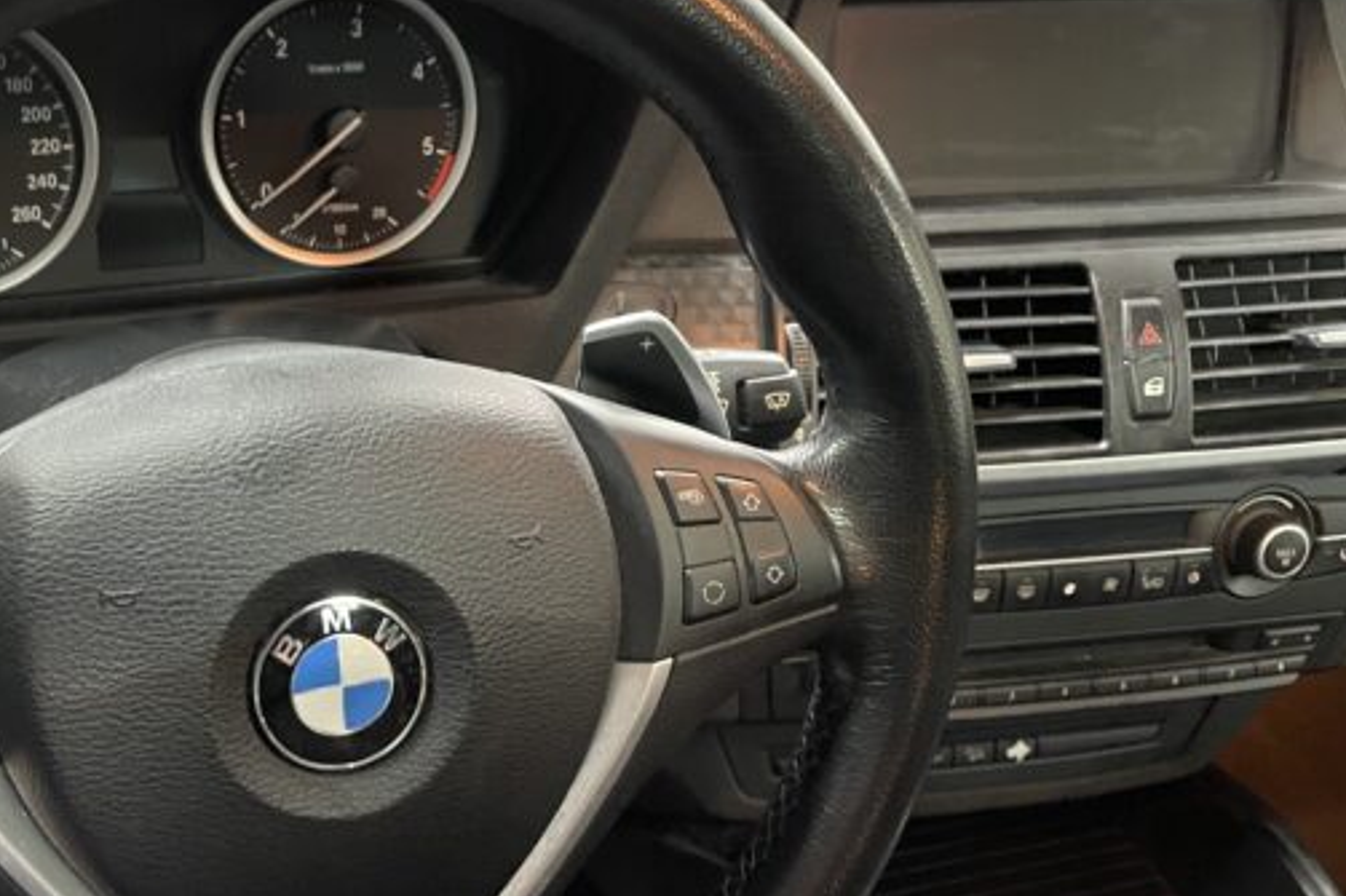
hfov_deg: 43.9
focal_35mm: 43
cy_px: 484
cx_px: 332
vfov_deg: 31.2
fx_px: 1607
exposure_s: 1/25
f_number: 1.6
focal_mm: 4.2
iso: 640
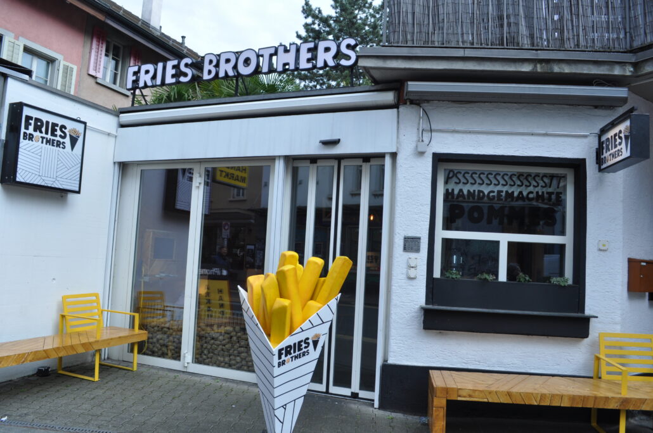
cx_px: 326
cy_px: 216
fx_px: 489
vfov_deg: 47.8
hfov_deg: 67.4
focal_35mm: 27
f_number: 7.1
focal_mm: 18
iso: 200
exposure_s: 1/200
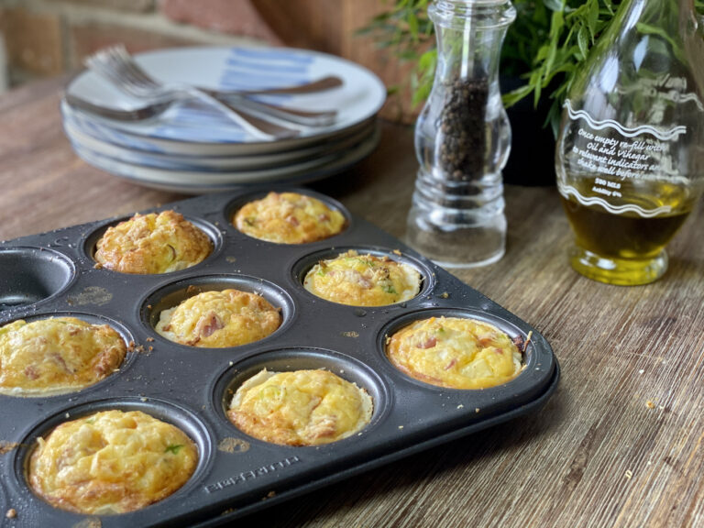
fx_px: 1058
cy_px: 264
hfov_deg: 36.8
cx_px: 352
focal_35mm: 52
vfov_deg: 28.0
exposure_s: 1/122
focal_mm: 6
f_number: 2
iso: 200
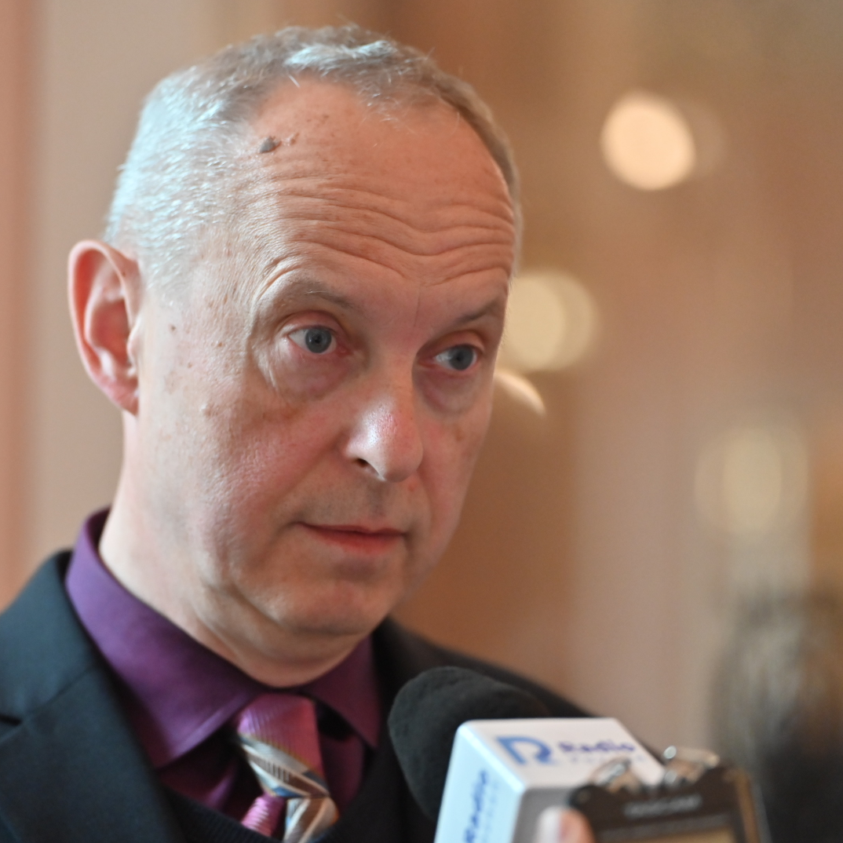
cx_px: 286
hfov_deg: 10.1
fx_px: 4767
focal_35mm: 173
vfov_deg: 10.1
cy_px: 423
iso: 2500
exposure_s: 1/400
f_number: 2.8
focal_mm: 135
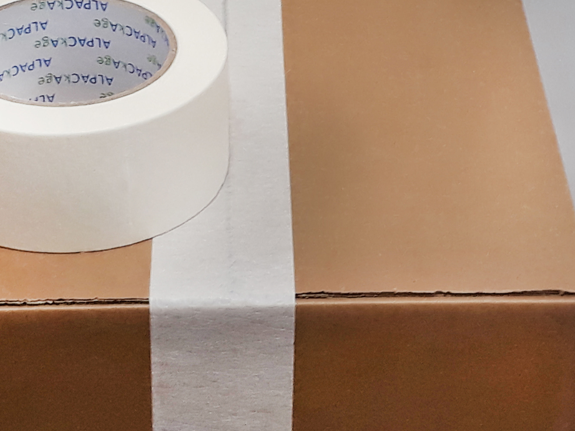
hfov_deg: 53.8
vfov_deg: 41.8
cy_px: 224
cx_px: 254
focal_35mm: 34
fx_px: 565
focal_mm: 3.6
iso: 40
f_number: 1.9
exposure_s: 1/50
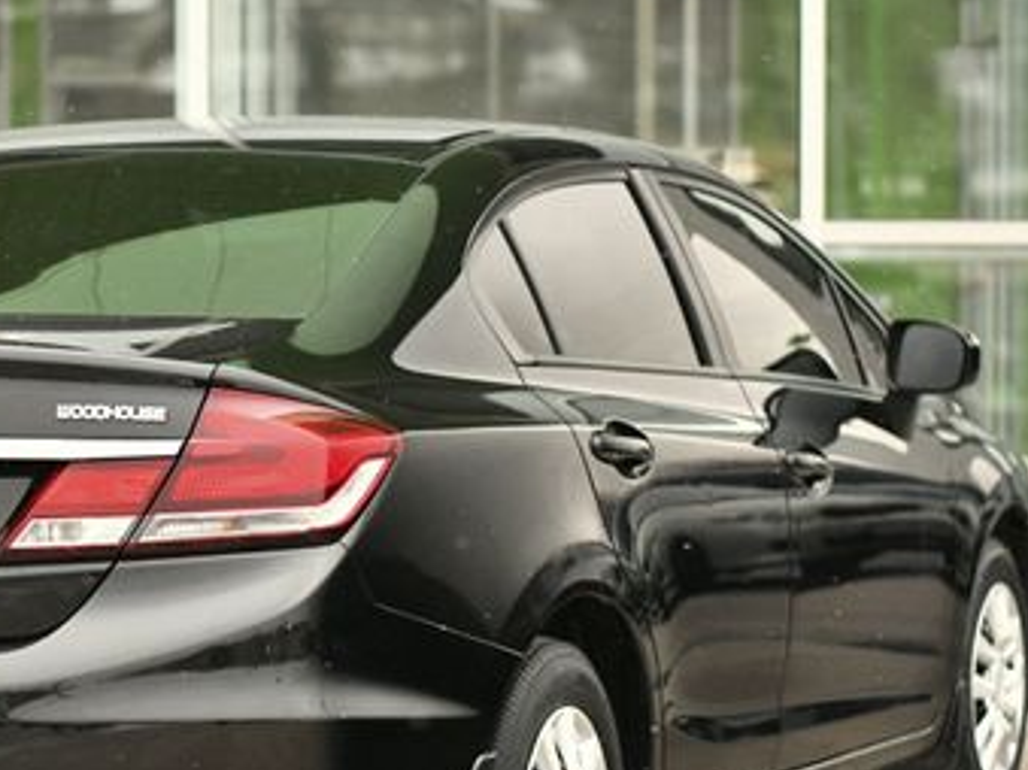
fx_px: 4037
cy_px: 564
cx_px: 203
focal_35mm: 136
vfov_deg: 10.9
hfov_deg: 14.4
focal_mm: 50
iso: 2500
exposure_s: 1/640
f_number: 2
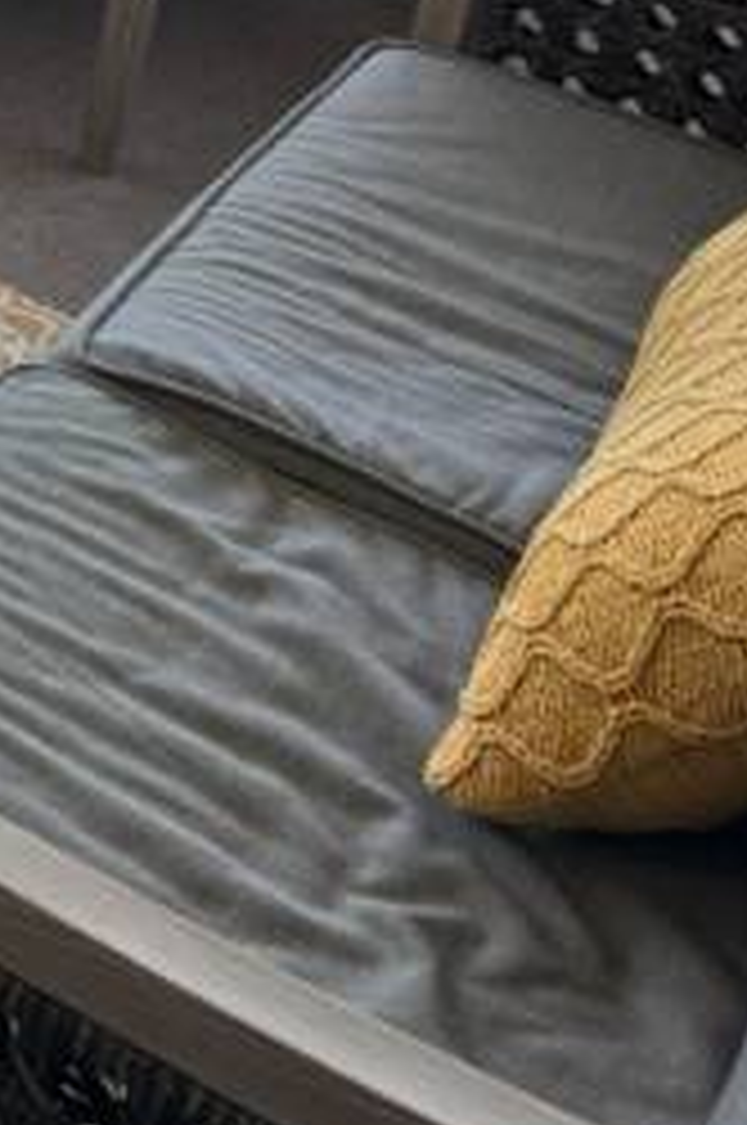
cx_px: -909
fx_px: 2653
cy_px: -182
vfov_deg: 22.3
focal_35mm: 85
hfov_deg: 13.1
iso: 160
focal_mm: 6.76
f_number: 1.78
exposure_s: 1/121
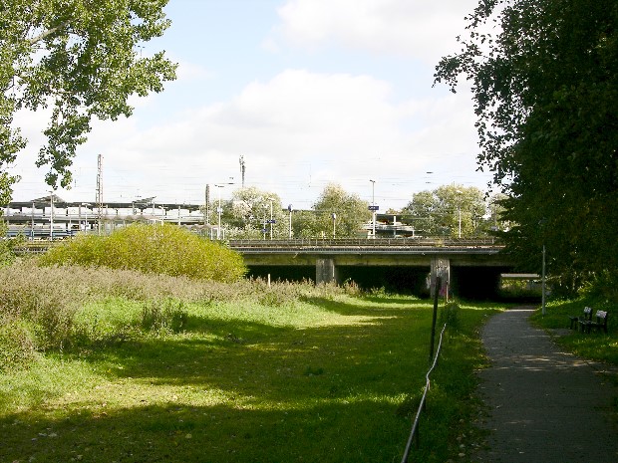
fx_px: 1035
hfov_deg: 33.2
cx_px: 309
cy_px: 232
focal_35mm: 58
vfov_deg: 25.2
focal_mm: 14.7
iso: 50
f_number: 6.3
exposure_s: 1/150
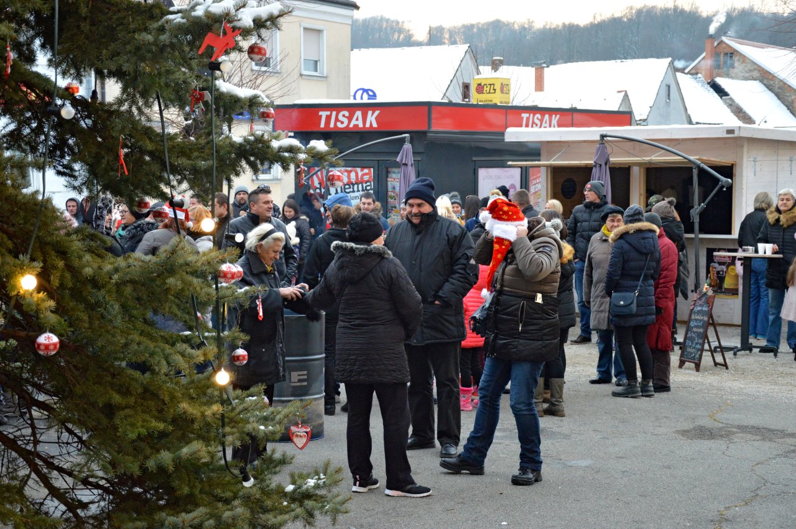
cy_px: 264
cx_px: 398
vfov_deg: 20.1
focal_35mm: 68
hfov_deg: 29.9
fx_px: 1491
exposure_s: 1/500
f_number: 4.8
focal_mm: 45
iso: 1100
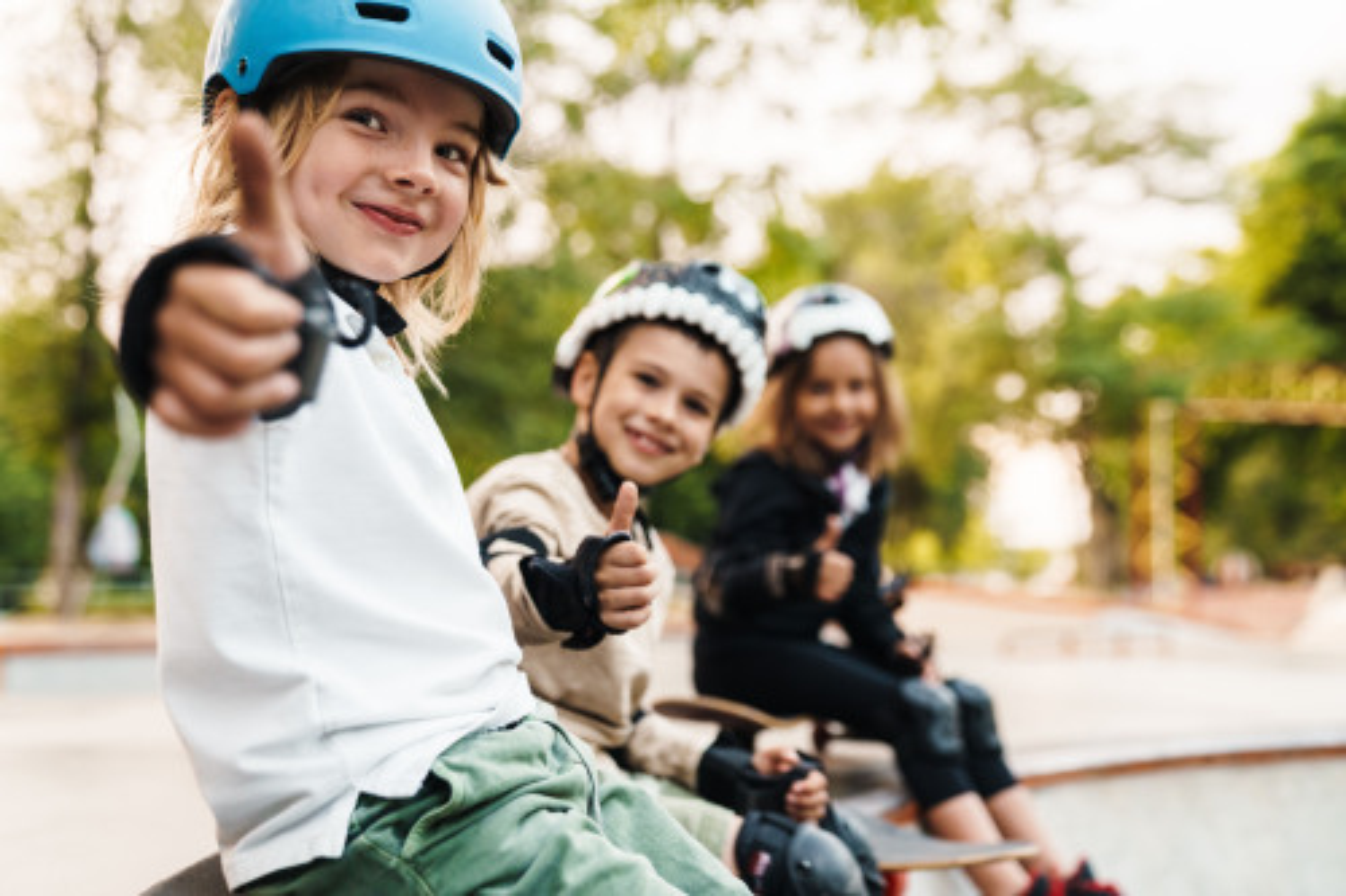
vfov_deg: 28.1
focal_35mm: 48
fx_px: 1794
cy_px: 448
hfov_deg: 41.1
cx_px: 673
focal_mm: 48
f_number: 2.8
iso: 1000
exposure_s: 1/320
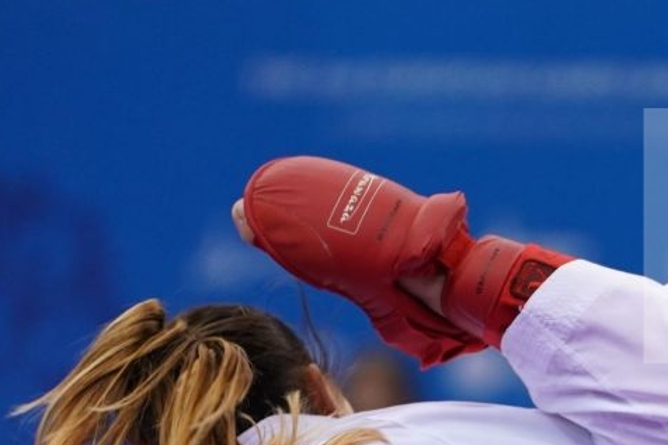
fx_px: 14022
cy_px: 733
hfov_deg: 2.7
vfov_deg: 1.8
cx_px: 775
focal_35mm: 756
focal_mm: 200
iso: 1250
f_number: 2.8
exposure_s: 1/1000
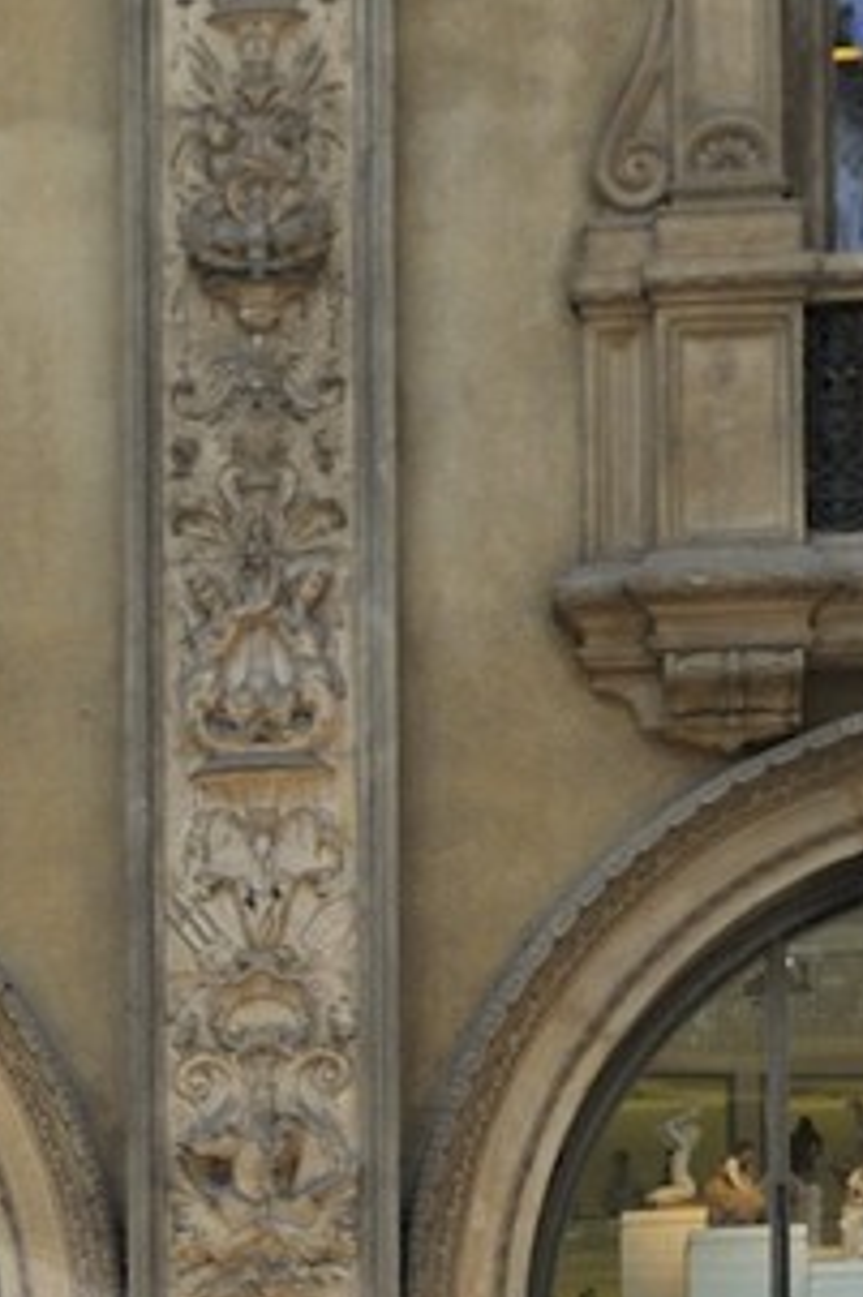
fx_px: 6479
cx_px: -489
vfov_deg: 10.6
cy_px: 2495
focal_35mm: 180
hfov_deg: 7.5
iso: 400
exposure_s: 1/200
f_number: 7.1
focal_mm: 34
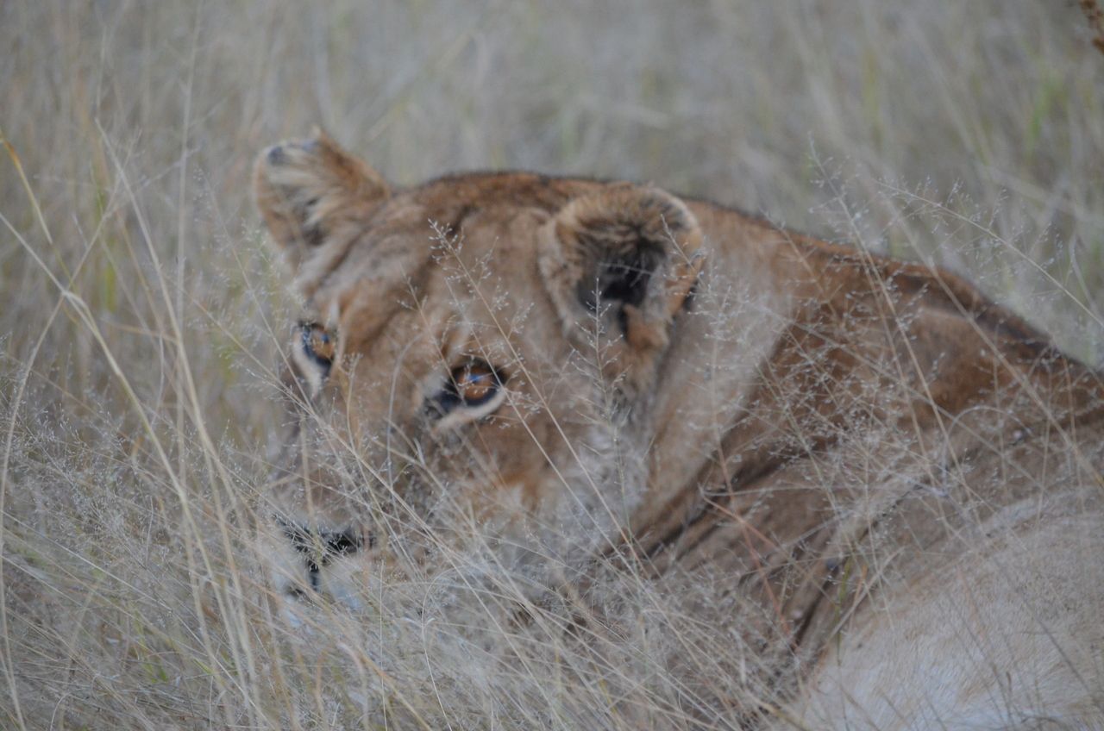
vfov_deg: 4.1
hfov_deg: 6.3
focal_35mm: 330
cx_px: 552
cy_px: 366
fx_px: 10100
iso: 1800
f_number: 5.3
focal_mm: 220
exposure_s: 1/125
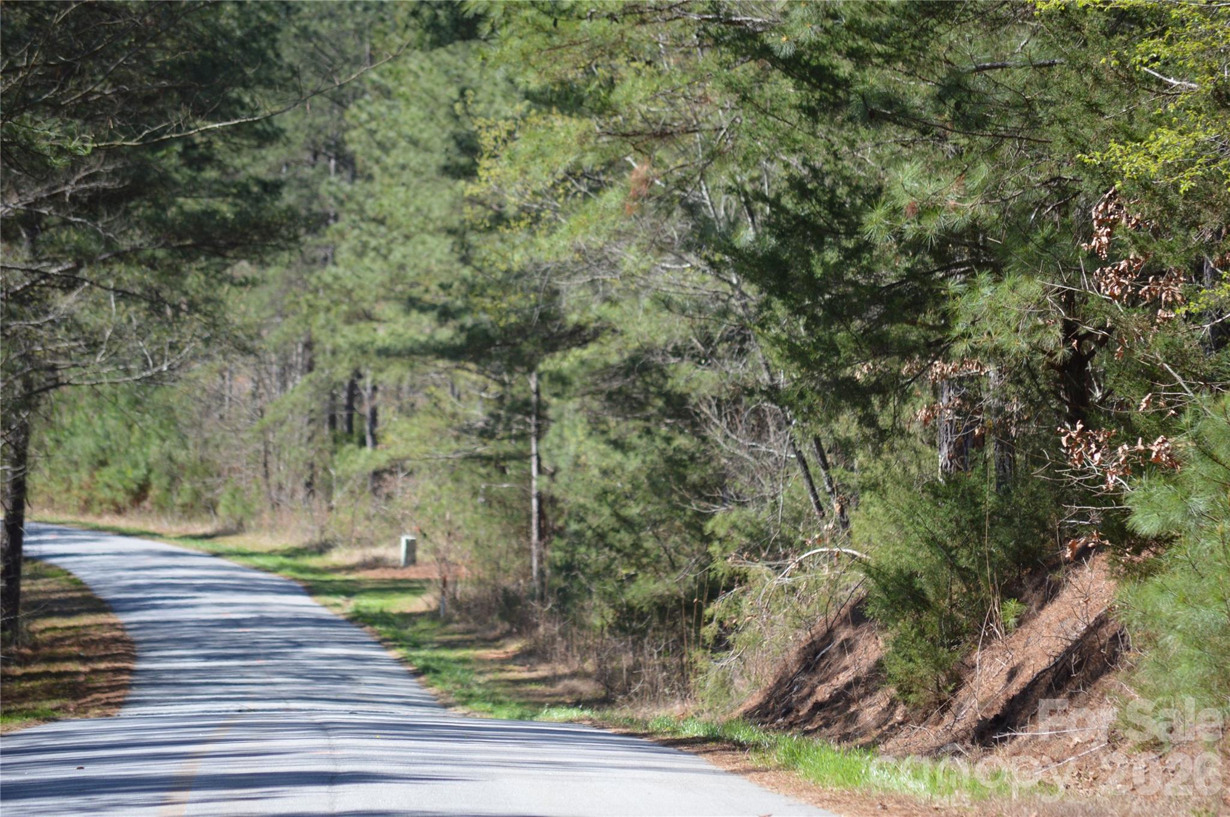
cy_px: 408
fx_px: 8191
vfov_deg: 5.7
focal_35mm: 240
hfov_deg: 8.6
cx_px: 615
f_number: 5.3
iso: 400
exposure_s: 1/640
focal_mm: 160
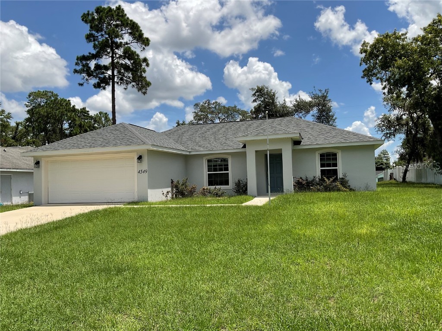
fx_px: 370
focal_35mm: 29
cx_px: 221
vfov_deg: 48.2
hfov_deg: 61.7
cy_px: 166
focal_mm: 3
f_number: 1.8
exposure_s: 1/2667
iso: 16
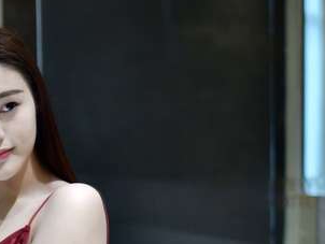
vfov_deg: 12.8
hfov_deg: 16.9
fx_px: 1081
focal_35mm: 115
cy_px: 224
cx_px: 46
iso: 500
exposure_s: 1/60
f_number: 1.8
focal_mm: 35
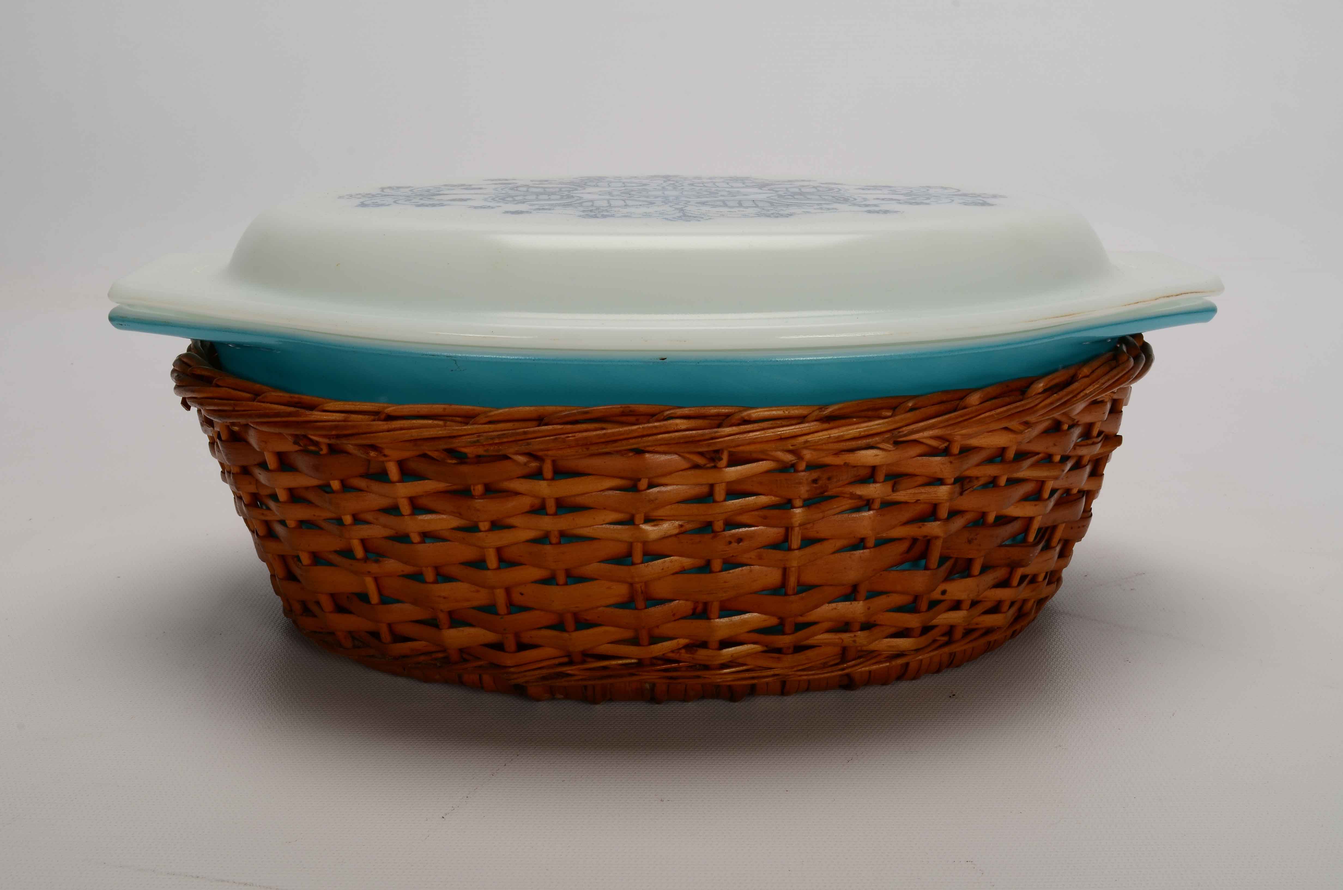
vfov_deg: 31.8
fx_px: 1564
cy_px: 445
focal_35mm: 42
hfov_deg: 46.5
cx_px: 672
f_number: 22
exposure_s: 1/160
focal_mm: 28
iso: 100
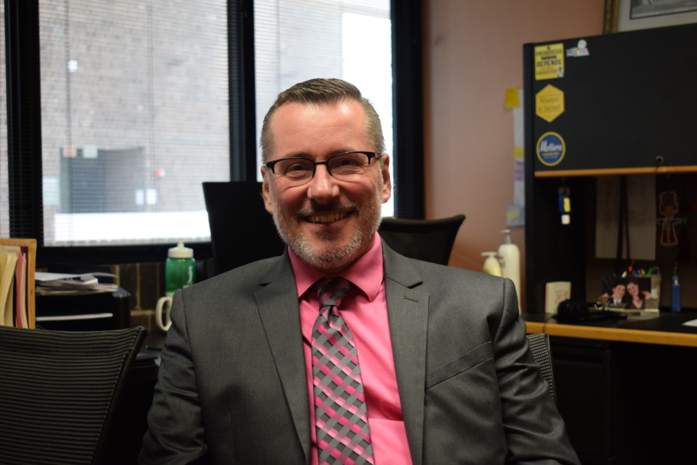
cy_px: 232
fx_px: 1162
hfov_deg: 33.4
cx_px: 348
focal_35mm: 60
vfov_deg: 22.6
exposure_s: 1/60
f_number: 4.8
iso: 800
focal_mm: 40
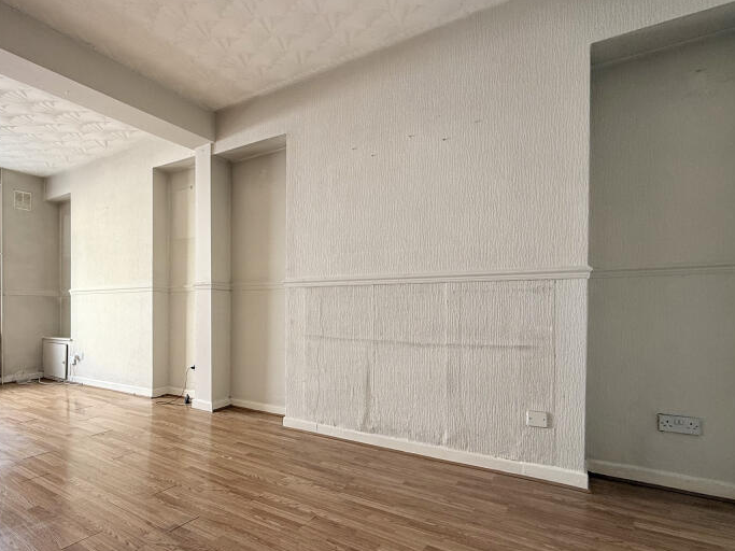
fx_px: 446
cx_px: 199
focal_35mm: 21
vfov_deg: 63.2
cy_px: 313
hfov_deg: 74.3
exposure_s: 1/103
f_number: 2.2
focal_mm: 2.22
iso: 64
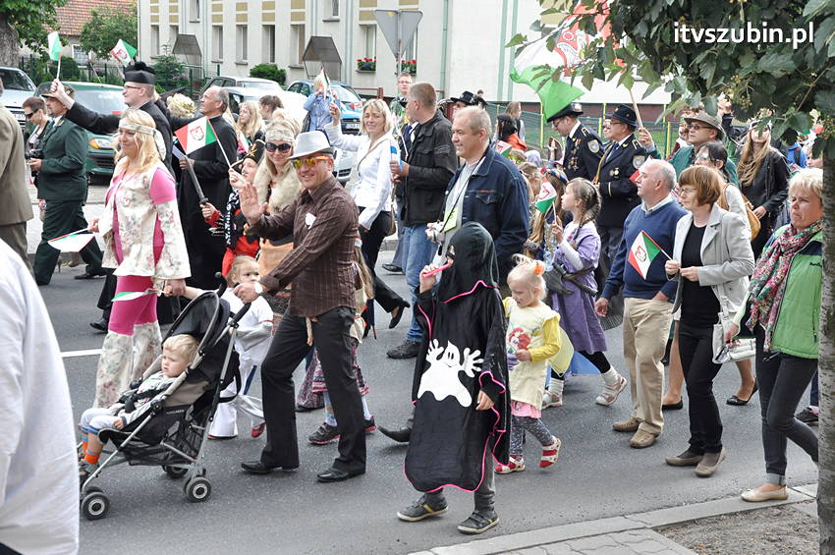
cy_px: 278
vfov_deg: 26.4
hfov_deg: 38.9
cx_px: 418
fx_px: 1182
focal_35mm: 51
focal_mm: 34
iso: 1250
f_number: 10
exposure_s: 1/400
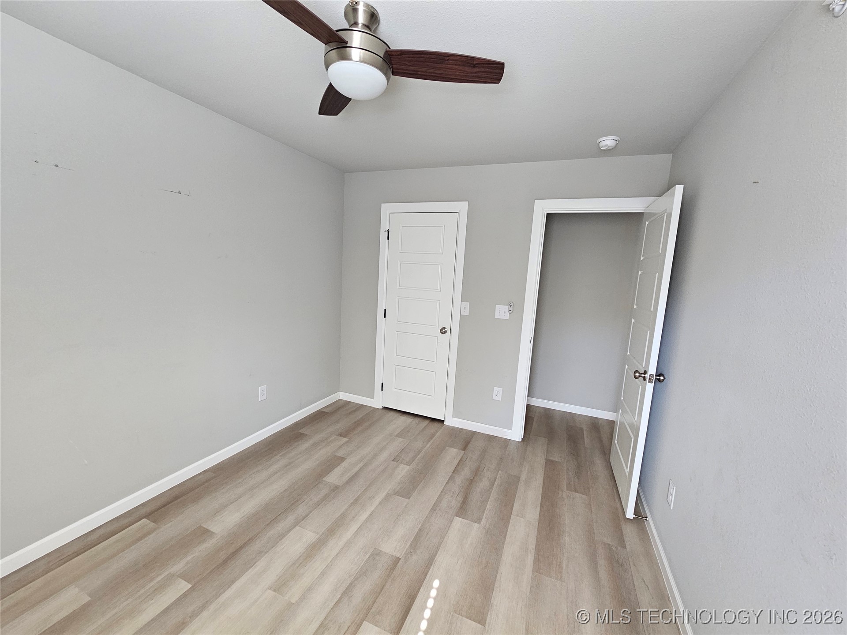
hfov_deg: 106.2
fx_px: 318
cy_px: 318
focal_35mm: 13
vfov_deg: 89.9
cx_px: 424
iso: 200
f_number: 2.2
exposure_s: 1/77
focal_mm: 2.2
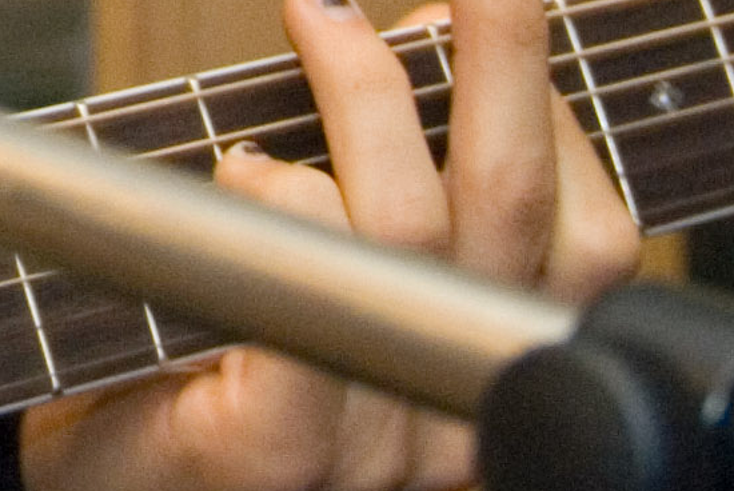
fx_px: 6470
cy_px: -771
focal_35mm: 317
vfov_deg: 4.2
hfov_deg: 6.2
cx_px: -984
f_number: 4
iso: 200
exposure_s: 1/50
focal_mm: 30
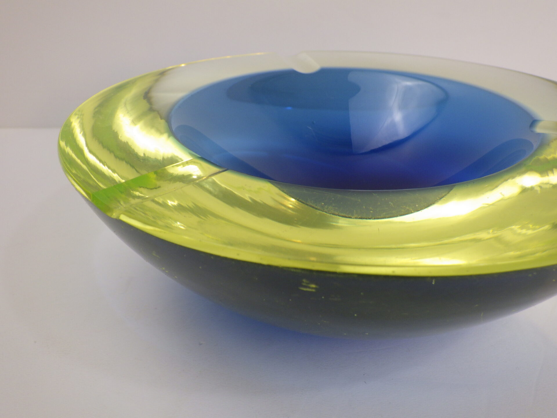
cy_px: 209
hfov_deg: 54.0
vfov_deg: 41.8
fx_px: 547
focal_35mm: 34
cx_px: 278
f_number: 3.8
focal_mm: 6.1
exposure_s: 1/50
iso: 125
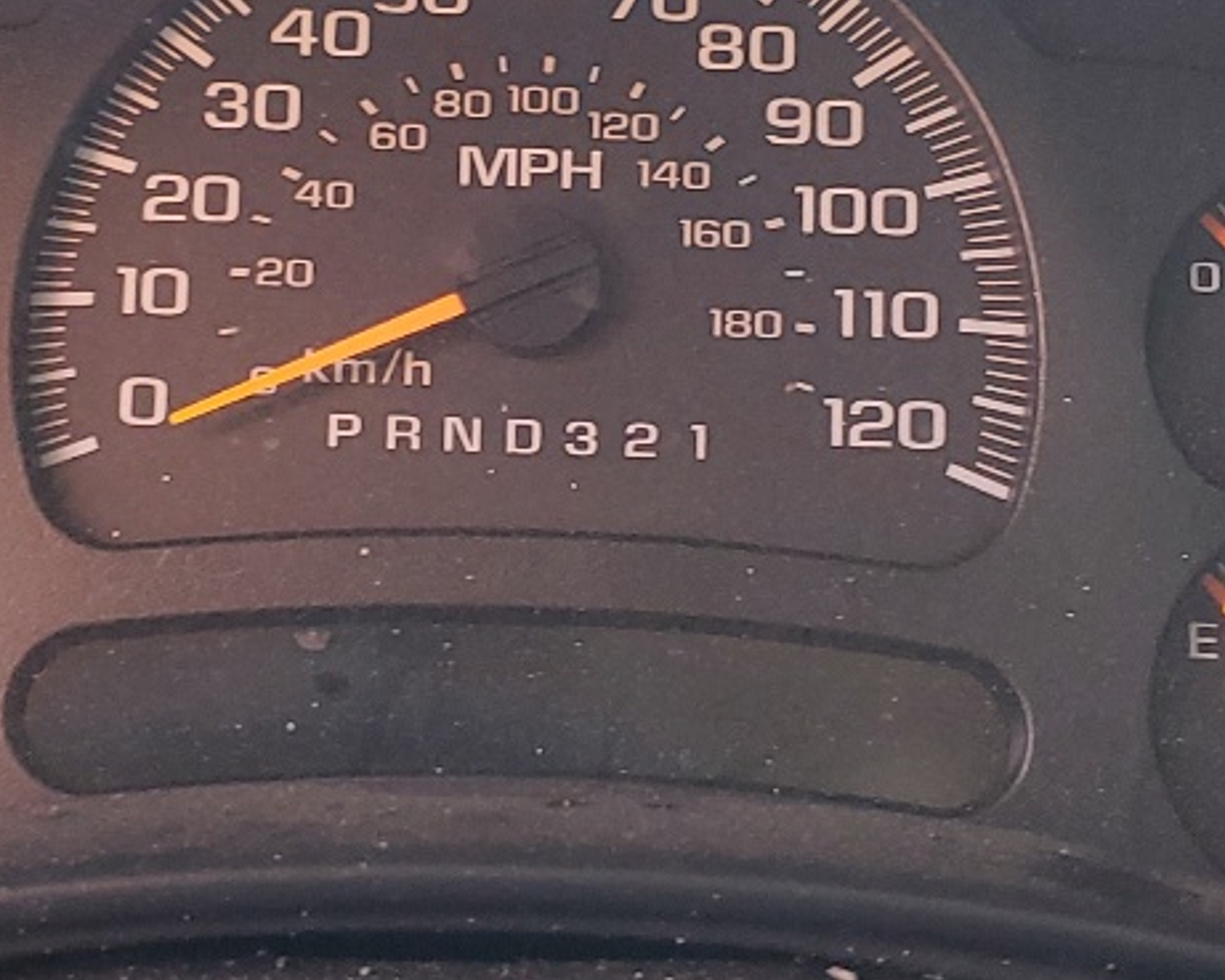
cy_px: 359
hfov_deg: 21.7
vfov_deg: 17.4
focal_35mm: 88
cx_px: 430
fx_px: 3191
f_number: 1.5
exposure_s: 1/120
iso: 83
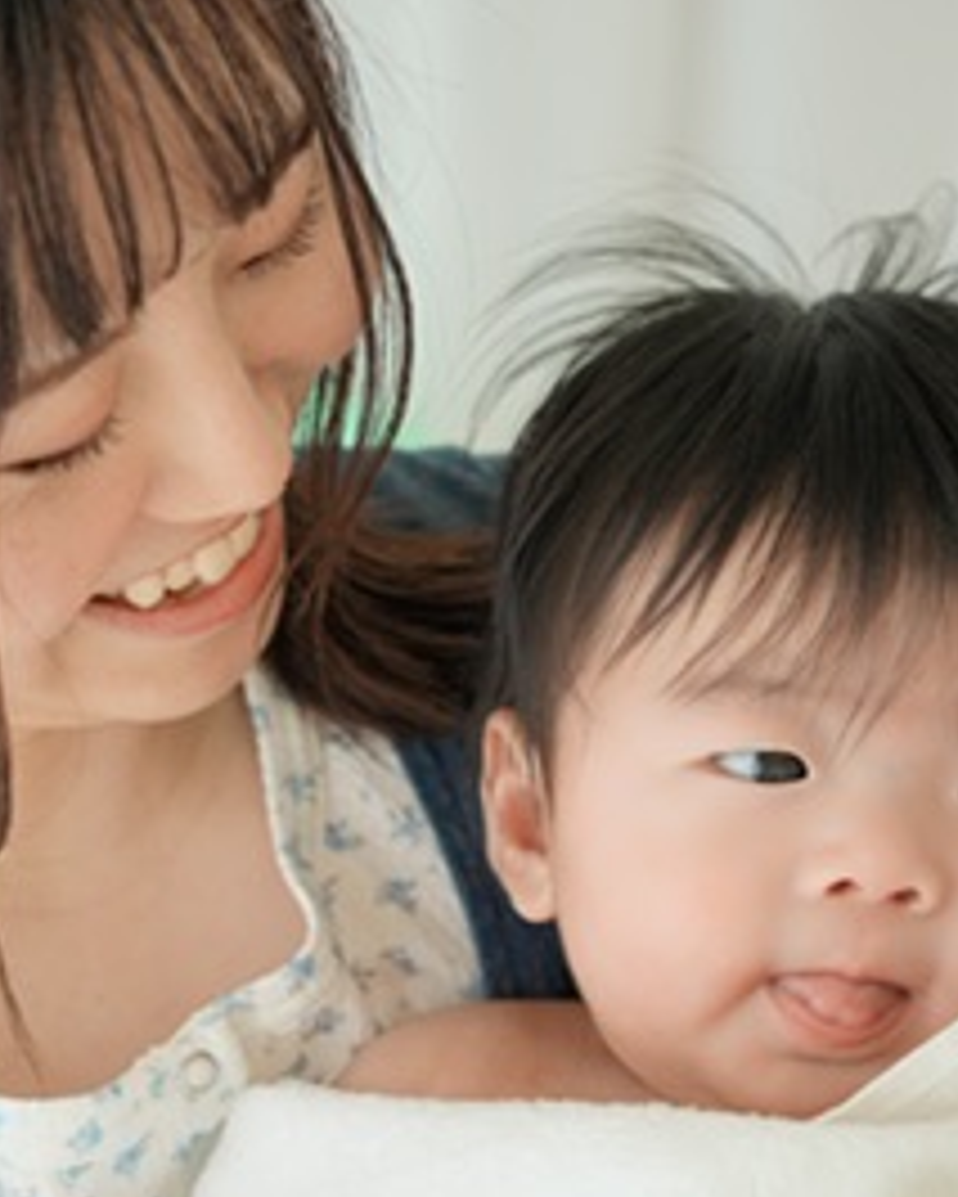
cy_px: 1066
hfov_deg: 13.6
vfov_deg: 16.8
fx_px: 4003
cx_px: 344
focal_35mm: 113
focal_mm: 50
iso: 100
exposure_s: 1/160
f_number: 3.5
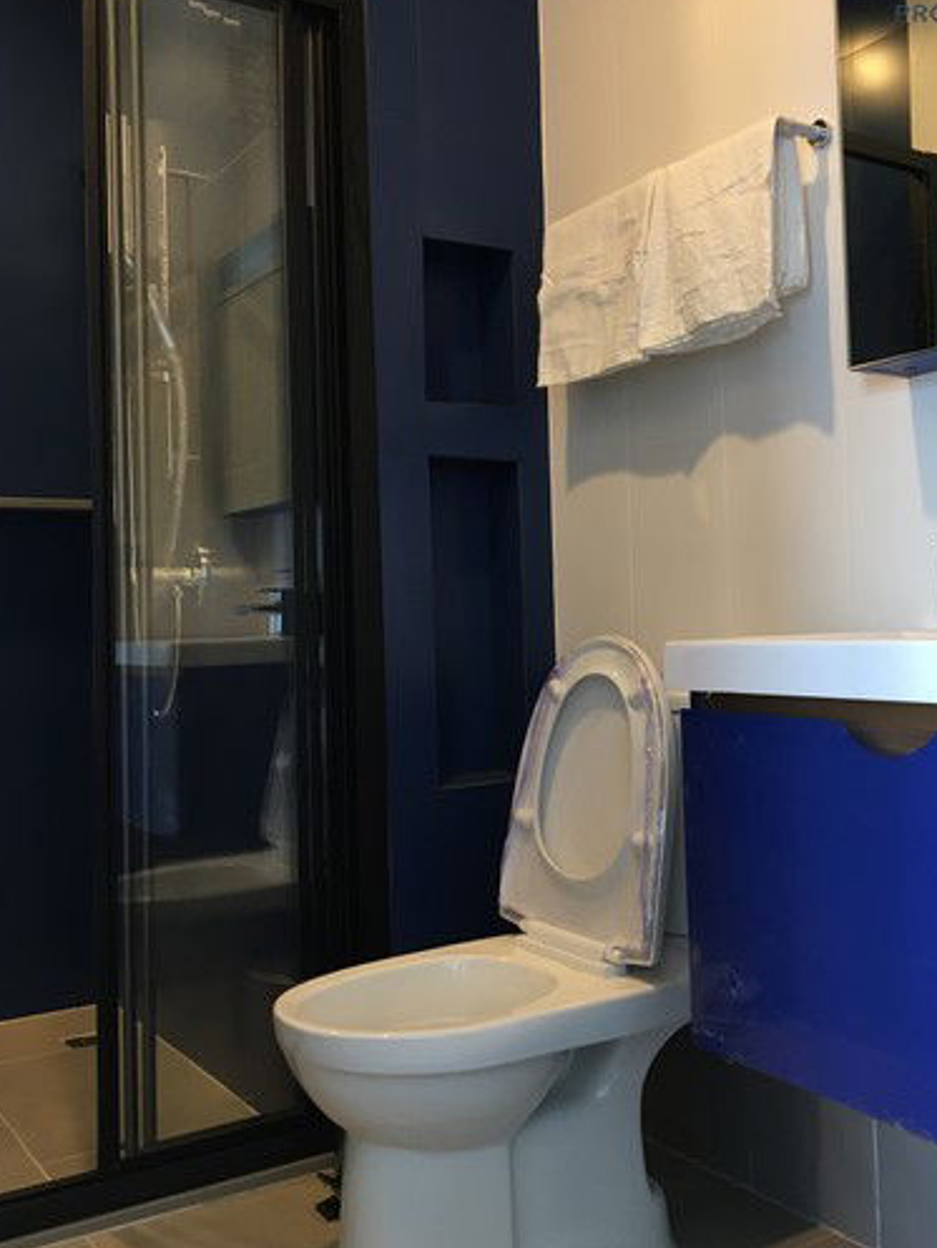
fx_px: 1263
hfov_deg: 40.6
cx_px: 528
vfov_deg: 52.5
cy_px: 557
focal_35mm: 35
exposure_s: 1/33
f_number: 2.2
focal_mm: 4.15
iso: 100
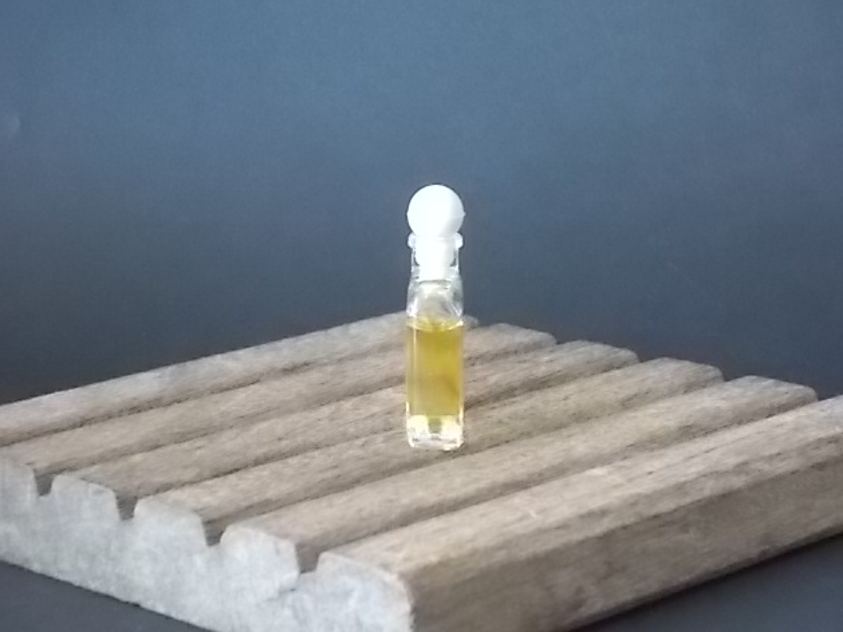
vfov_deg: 12.9
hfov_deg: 17.1
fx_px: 2801
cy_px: 320
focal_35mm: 115
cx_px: 419
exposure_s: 1/25
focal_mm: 20.1
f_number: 6
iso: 800
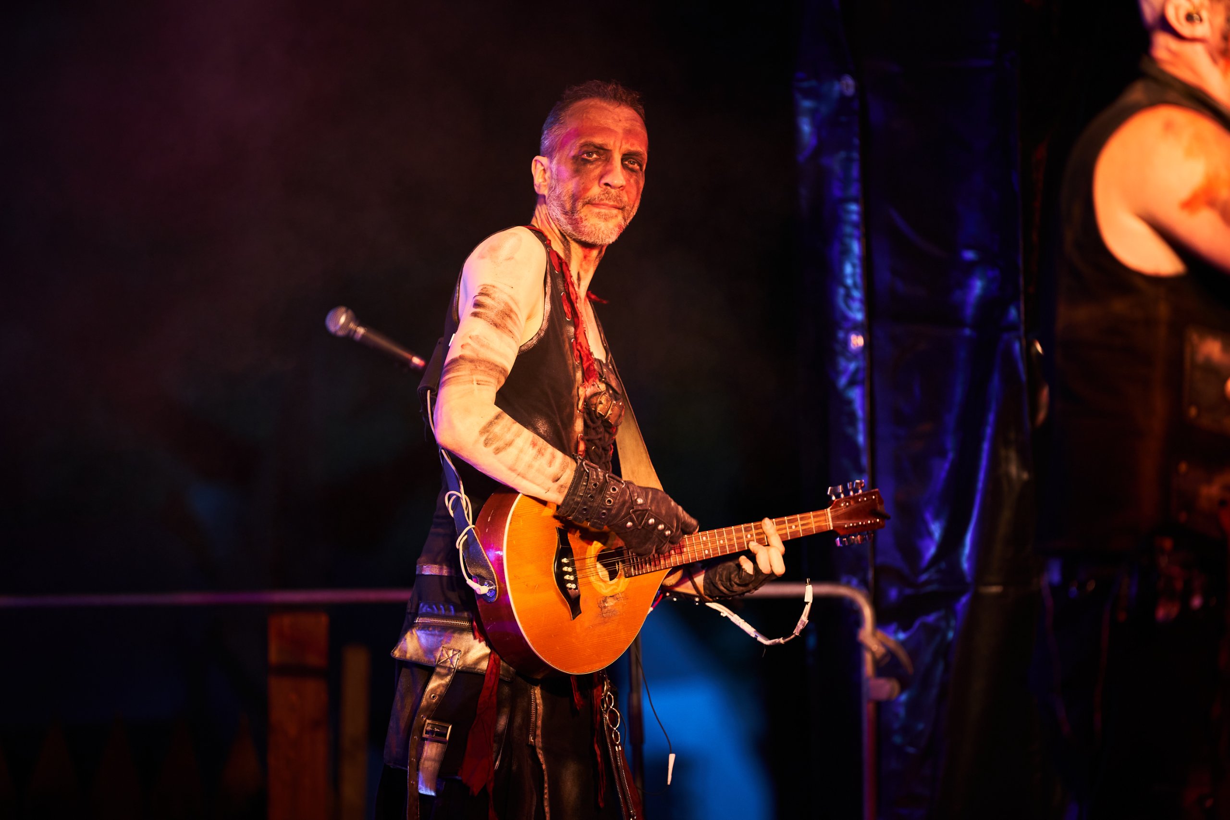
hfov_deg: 10.3
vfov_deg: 6.9
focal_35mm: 200
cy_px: 410
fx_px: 6832
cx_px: 615
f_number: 2.8
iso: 640
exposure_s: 1/250
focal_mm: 200
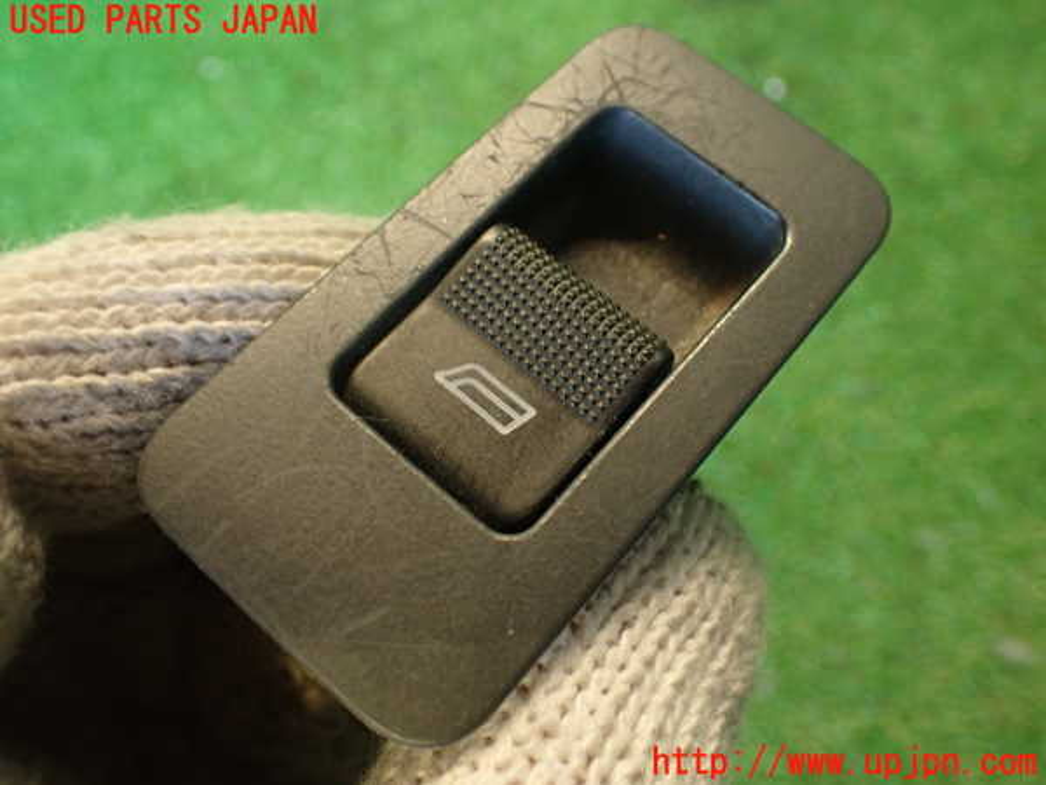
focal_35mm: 32
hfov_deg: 56.8
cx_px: 523
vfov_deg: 44.2
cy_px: 392
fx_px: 967
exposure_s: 1/30
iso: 320
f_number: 2.4
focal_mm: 5.79
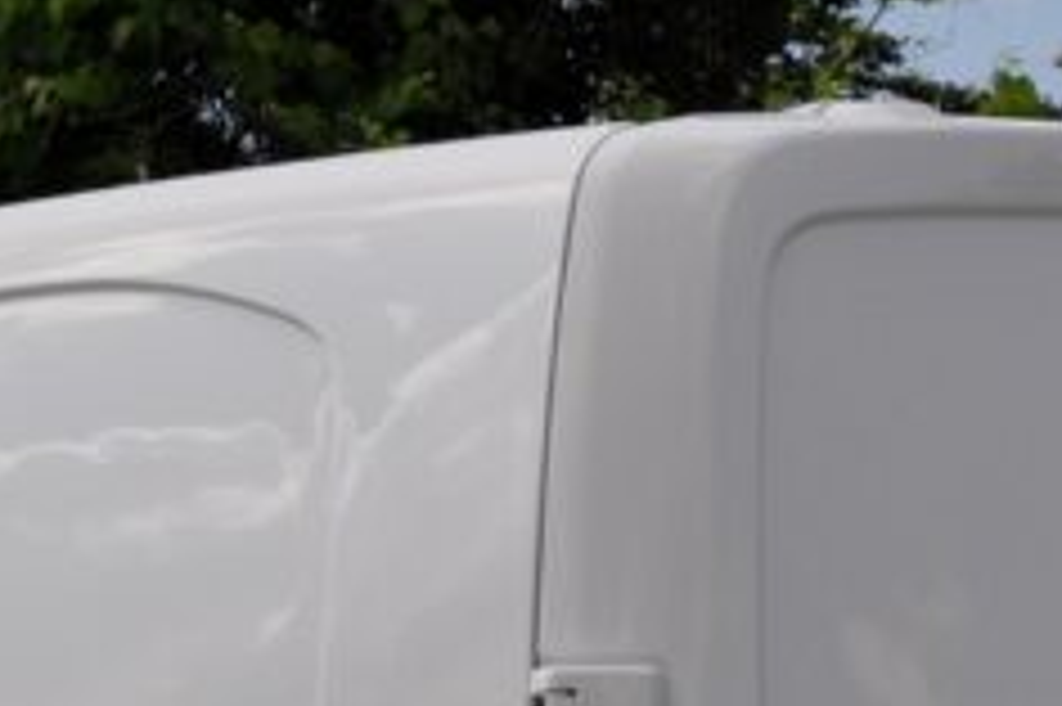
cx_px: -81
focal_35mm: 208
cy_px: 1201
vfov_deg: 6.5
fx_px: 6132
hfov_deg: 9.8
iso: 500
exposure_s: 1/320
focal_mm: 32
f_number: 9
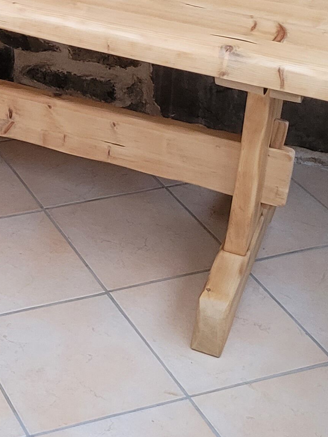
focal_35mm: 78
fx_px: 986
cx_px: -45
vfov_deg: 22.1
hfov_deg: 18.1
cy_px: -156
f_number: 1.8
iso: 320
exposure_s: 1/100
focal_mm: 5.4
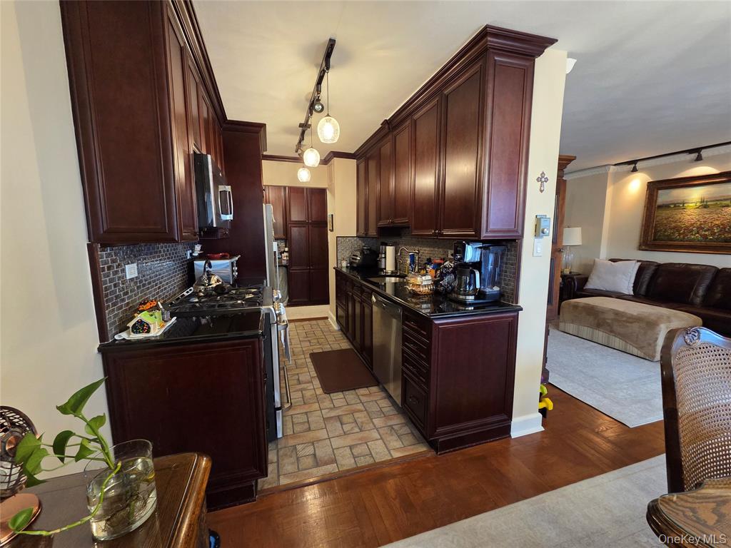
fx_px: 275
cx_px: 366
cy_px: 274
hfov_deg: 106.2
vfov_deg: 89.9
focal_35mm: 13
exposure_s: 1/60
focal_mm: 2.2
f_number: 2.2
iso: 400
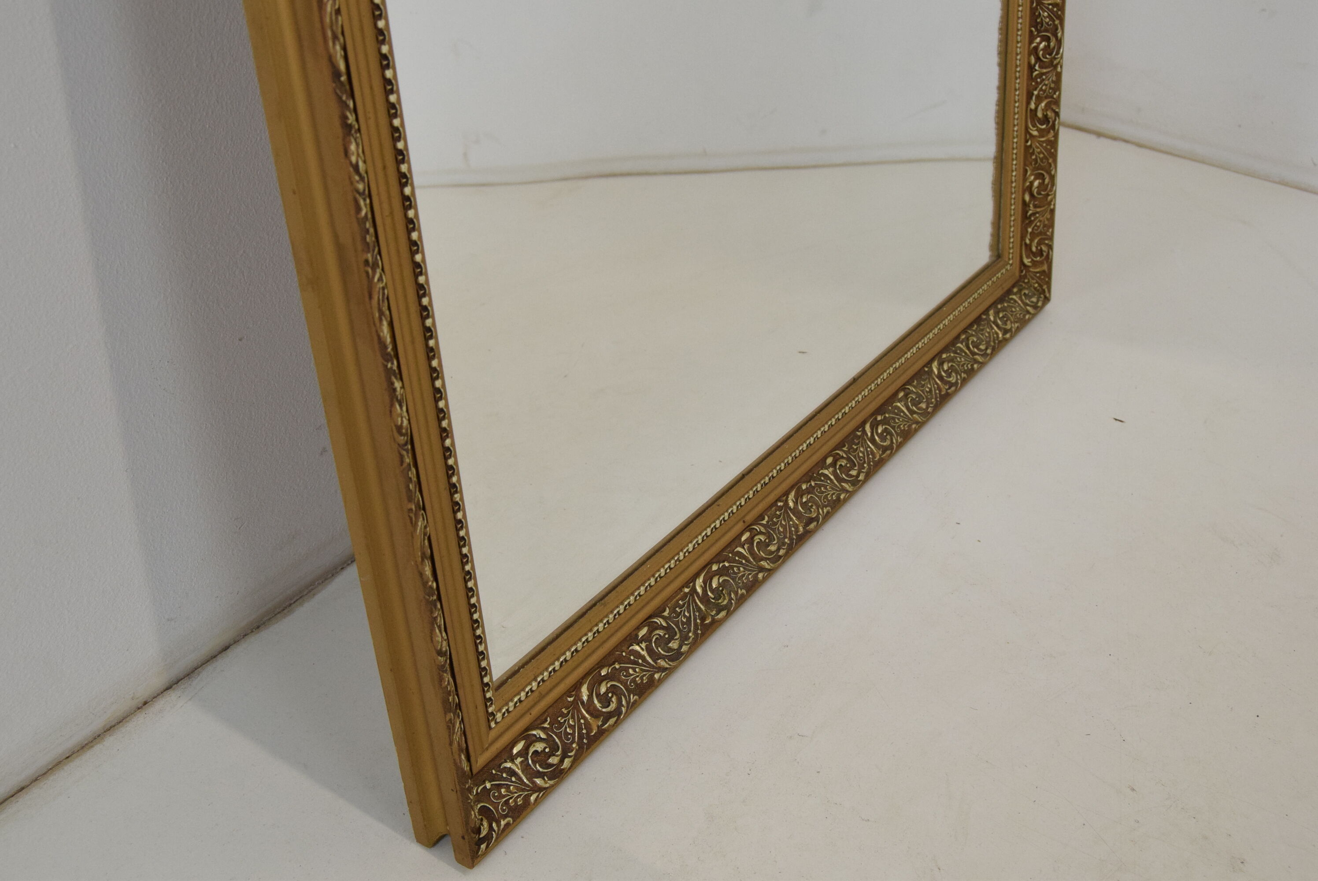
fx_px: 1429
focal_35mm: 39
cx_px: 659
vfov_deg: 34.3
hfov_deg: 49.5
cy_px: 440
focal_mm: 26
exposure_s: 1/250
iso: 1600
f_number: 8
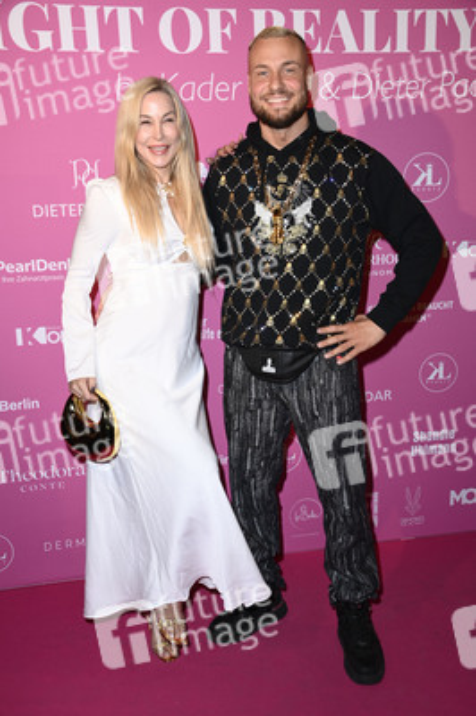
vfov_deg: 50.7
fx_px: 755
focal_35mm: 38
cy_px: 358
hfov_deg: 35.0
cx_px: 238
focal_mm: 38
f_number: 5.6
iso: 500
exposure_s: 1/250
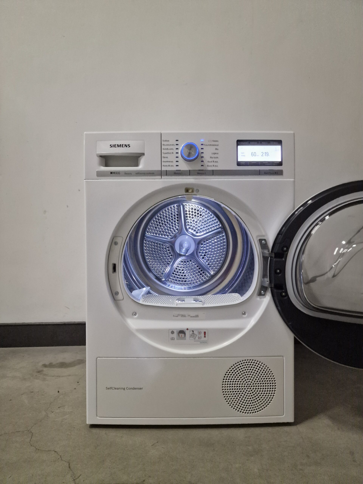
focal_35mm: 23
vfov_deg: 73.9
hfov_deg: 58.9
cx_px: 182
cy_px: 242
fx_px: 322
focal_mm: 6.4
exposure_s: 1/100
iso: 1000
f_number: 1.8
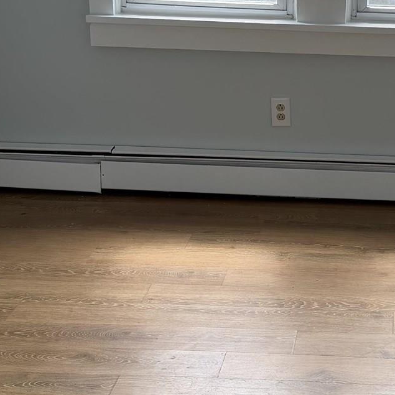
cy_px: 158
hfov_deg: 22.1
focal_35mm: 77
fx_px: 994
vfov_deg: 22.4
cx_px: 335
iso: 100
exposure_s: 1/563
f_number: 1.78
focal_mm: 6.76
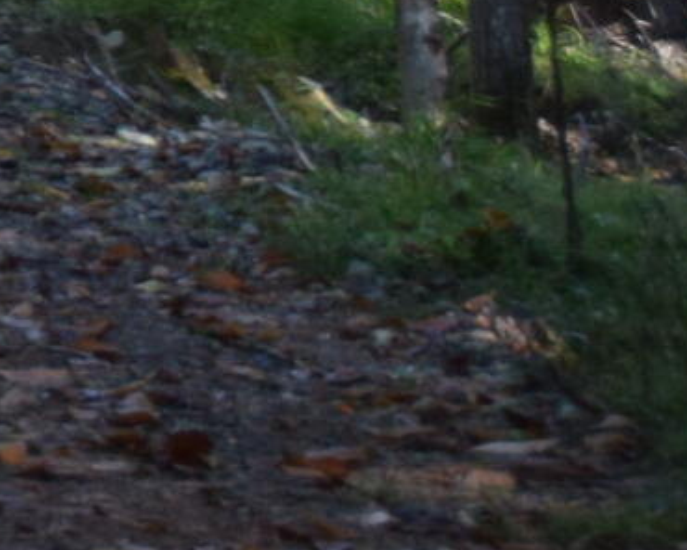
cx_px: -1315
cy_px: -725
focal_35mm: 456
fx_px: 9272
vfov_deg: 3.4
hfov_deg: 4.1
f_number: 8
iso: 400
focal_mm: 40
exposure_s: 1/250
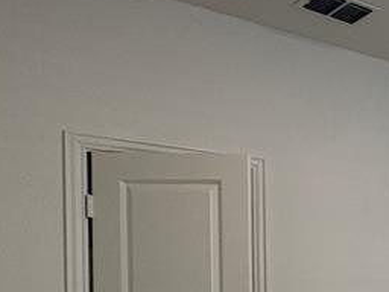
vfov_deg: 24.8
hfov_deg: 26.2
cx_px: 567
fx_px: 629
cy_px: 294
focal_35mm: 56
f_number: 2.2
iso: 125
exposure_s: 1/60
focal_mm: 2.22
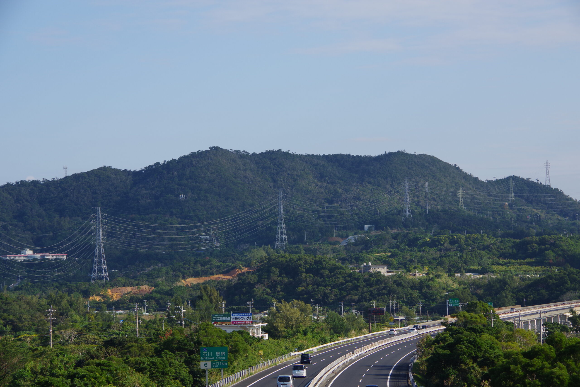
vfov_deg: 11.7
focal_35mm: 117
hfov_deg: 17.5
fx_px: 1885
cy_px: 194
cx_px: 290
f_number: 11
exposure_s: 1/200
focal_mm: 78
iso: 200
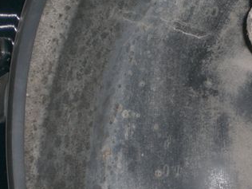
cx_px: 192
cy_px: 109
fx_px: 561
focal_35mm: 77
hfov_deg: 25.0
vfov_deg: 19.1
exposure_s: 1/60
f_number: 3.1
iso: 100
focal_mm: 6.3
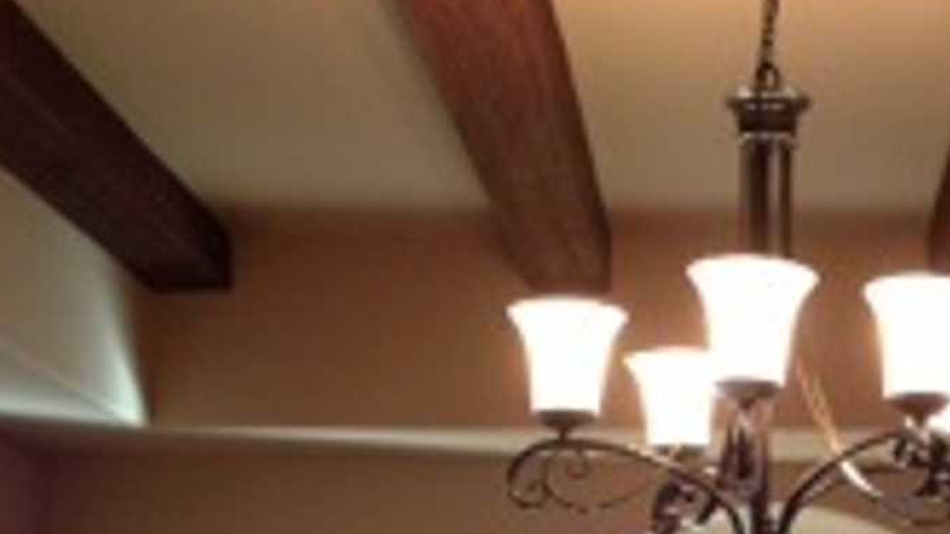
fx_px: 1763
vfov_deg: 16.6
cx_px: 761
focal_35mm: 70
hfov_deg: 29.5
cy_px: 617
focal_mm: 4.13
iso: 125
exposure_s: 1/20
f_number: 2.4
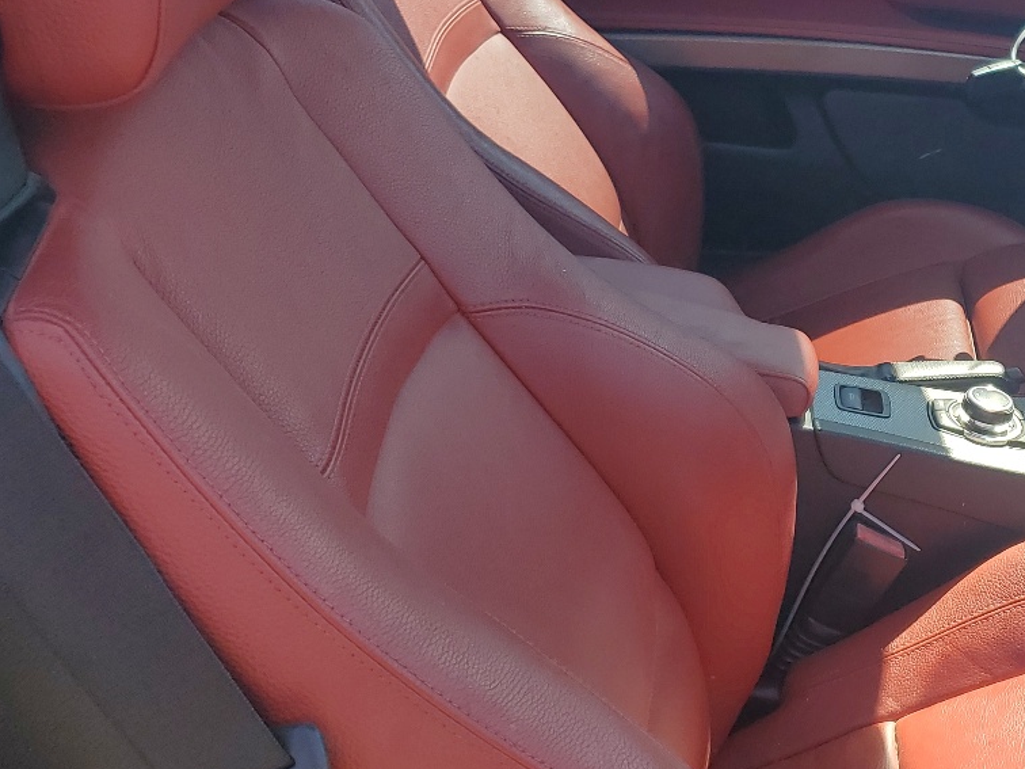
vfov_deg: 26.6
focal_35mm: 55
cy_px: 363
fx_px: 1629
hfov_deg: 32.5
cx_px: 997
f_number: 1.5
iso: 50
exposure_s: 1/588
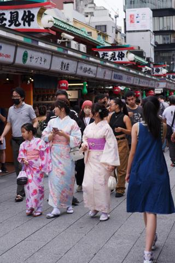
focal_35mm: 53
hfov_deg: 25.5
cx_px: 88
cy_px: 132
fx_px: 386
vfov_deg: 37.5
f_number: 4
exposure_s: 1/950
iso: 160
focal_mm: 35
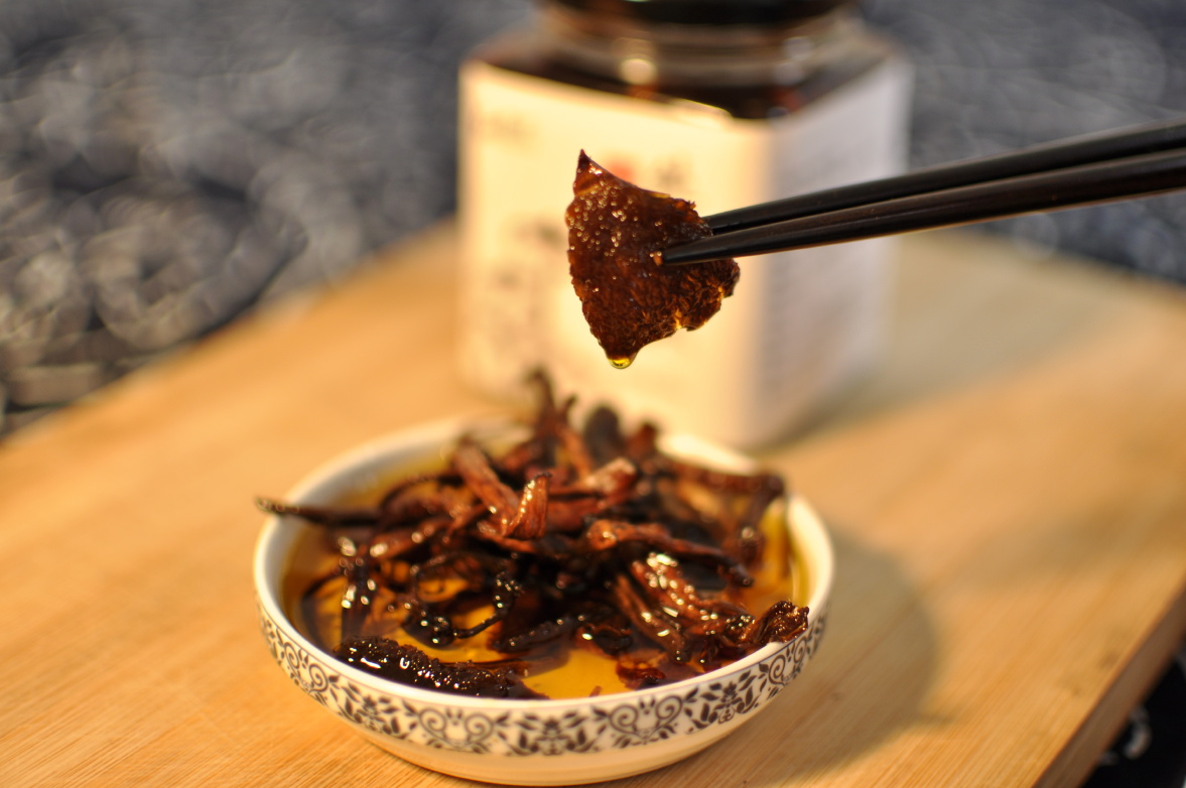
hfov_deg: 37.2
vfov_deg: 25.2
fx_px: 1761
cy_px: 390
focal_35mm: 54
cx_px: 597
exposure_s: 1/80
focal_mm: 35
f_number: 1.8
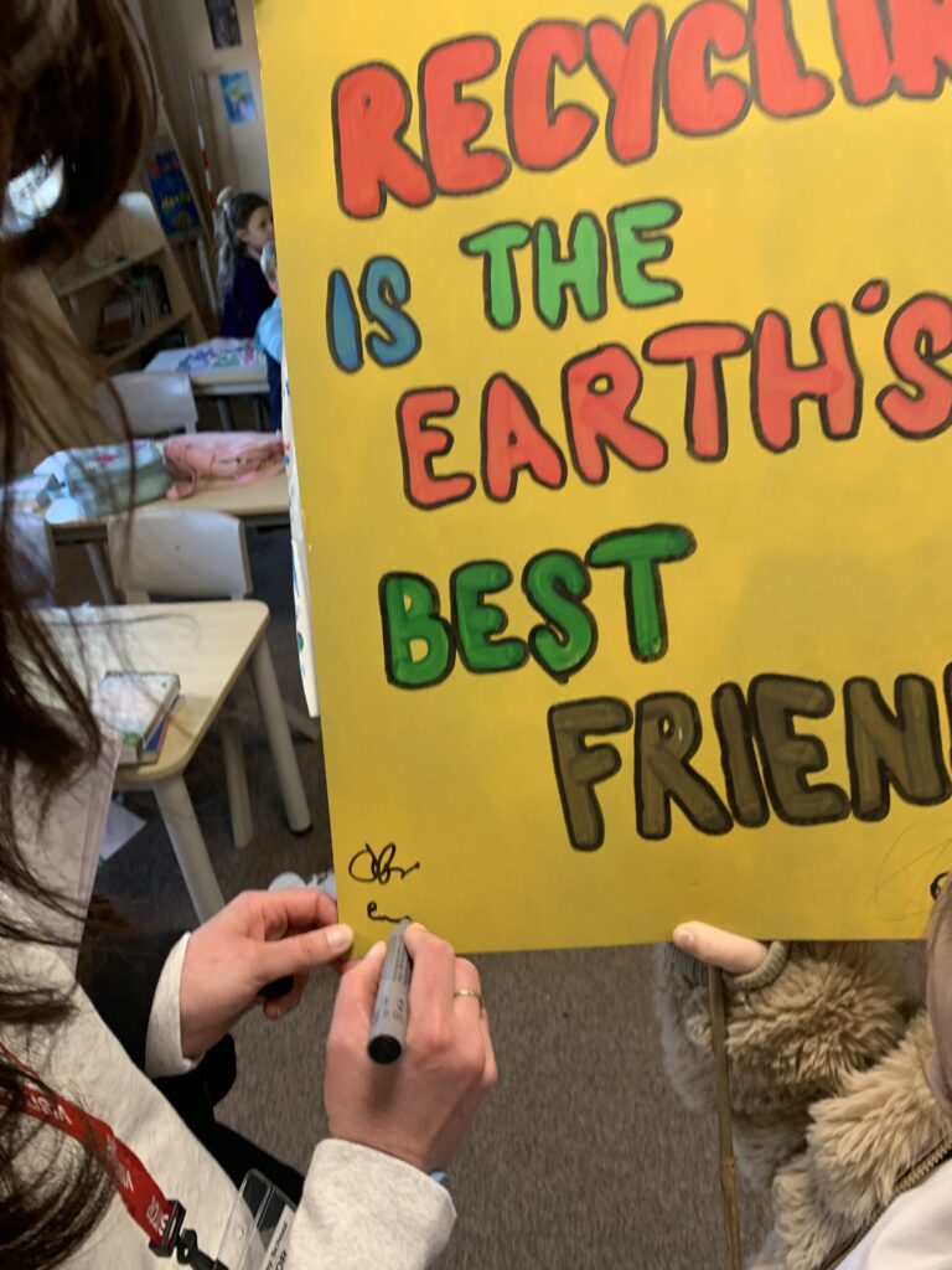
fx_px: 953
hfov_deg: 53.1
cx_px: 476
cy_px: 635
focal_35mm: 26
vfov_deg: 67.3
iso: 80
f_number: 1.8
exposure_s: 1/45
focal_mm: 4.25
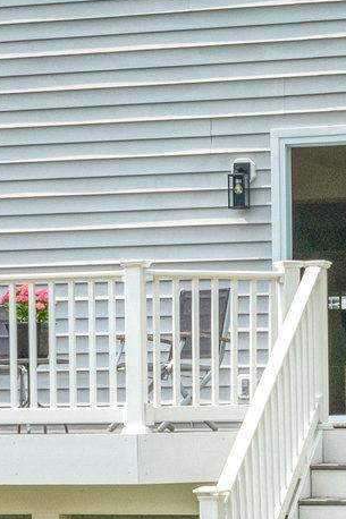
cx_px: 264
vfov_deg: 13.5
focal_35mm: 152
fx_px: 2193
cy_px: 342
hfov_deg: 9.0
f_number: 8
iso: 1250
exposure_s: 1/3200
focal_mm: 34
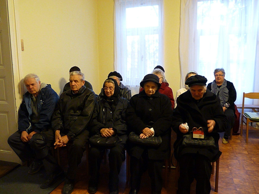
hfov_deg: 65.3
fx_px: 202
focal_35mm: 27
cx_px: 130
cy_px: 97
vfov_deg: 51.4
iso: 800
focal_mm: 4.8
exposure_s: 1/30
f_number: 2.8
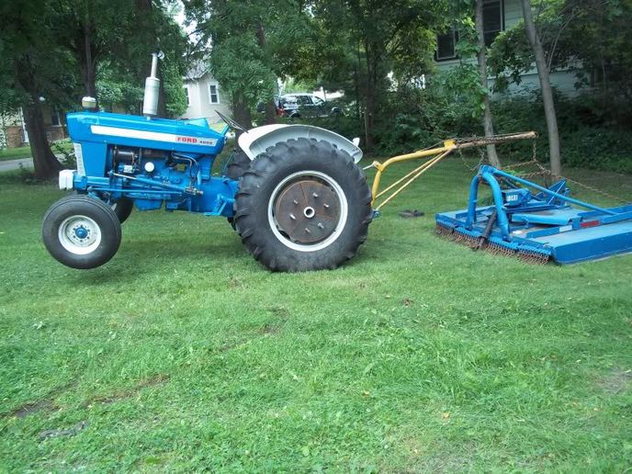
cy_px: 237
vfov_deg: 39.7
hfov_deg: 51.4
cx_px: 316
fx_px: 657
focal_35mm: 36
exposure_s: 1/80
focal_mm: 6.5
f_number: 3.1
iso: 80
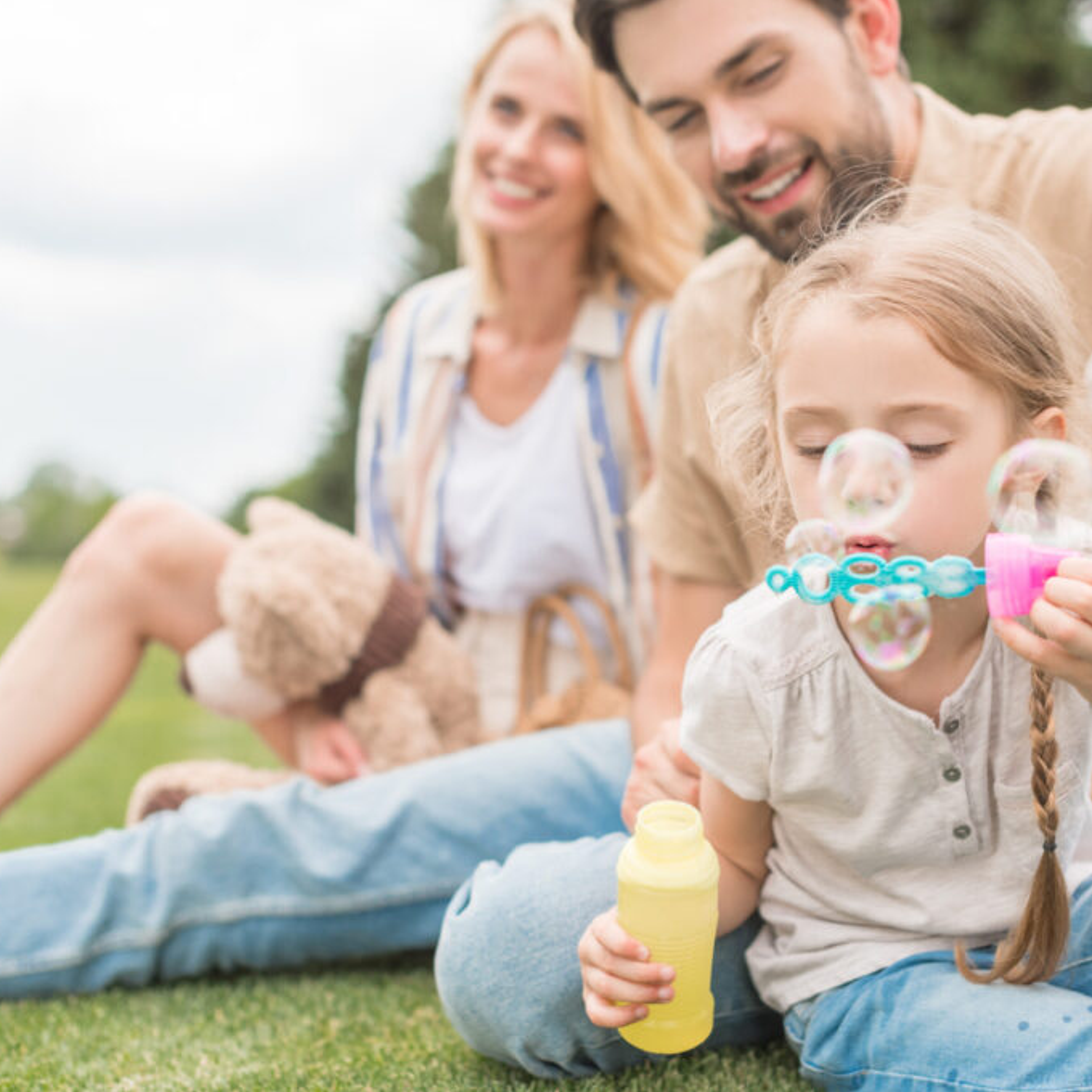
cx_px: 631
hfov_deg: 26.9
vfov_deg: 26.9
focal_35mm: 64
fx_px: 2284
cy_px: 544
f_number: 2.8
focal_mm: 50
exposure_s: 1/2500
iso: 320
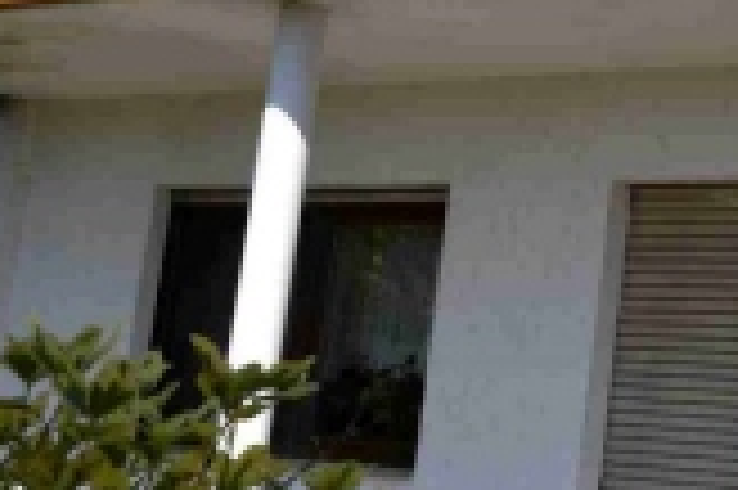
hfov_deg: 17.7
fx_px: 2335
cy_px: -153
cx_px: 644
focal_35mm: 114
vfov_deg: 11.7
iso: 100
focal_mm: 26
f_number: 8
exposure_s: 1/250
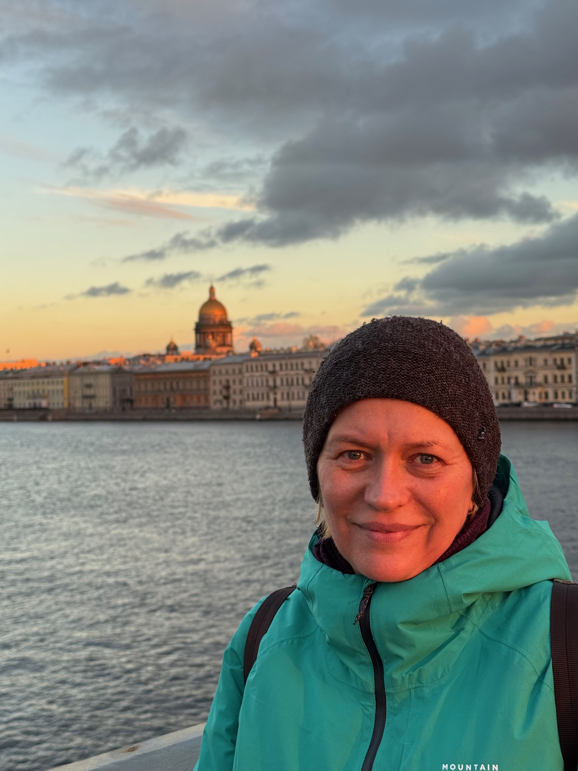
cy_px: 386
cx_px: 289
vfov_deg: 39.7
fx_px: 1069
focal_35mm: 48
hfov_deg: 30.3
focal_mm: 6.76
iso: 64
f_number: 1.78
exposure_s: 1/242
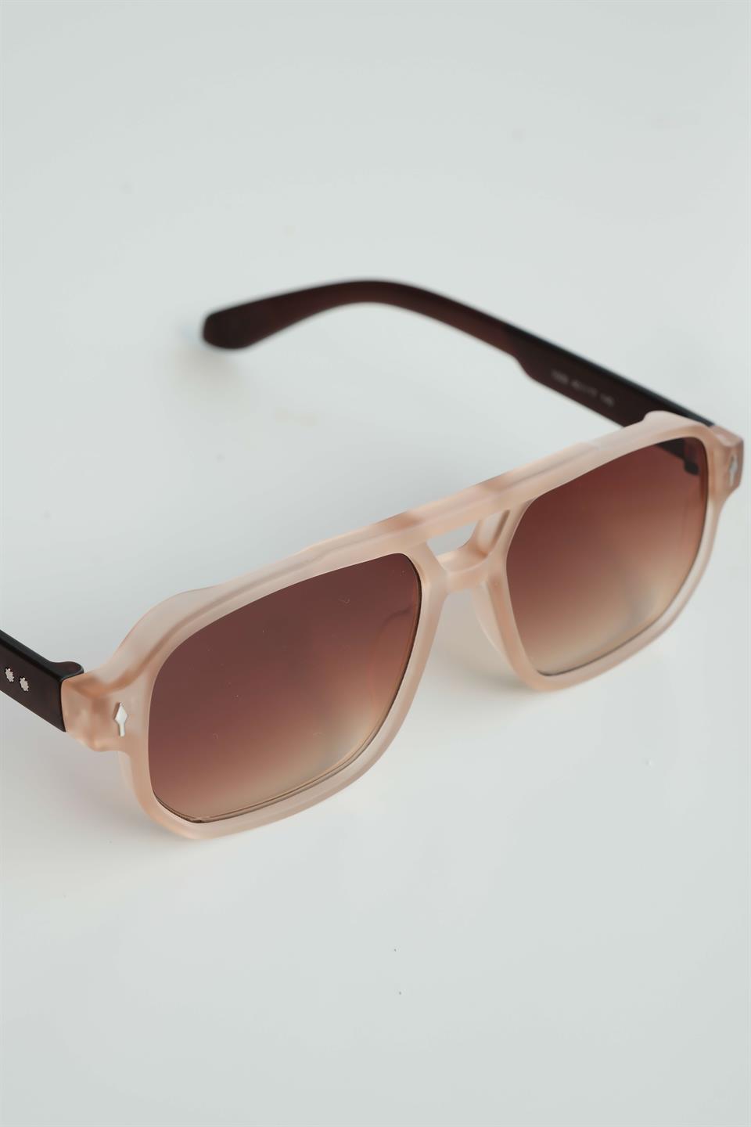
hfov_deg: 18.7
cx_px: 376
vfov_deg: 27.7
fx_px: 2284
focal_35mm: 73
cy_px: 564
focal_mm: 48.5
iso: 250
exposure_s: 1/40
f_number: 8
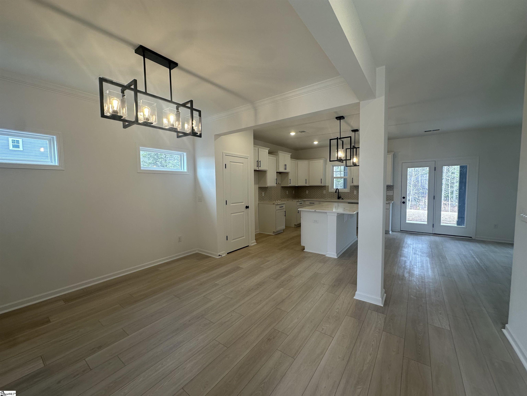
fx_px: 213
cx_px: 264
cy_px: 198
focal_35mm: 14
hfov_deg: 102.1
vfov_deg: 85.7
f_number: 2.2
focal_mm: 2.22
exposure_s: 1/120
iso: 80
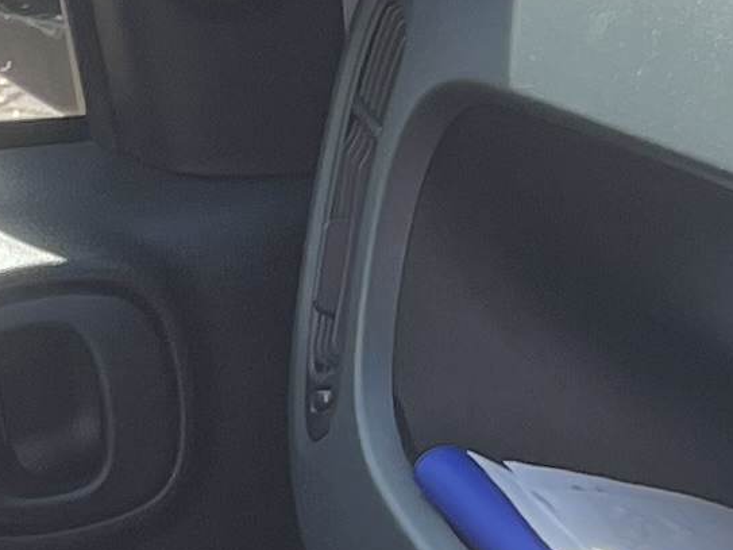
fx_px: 4086
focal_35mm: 193
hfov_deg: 10.0
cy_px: 1596
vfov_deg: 7.0
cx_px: 976
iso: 32
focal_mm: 4.2
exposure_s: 1/341
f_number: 1.6
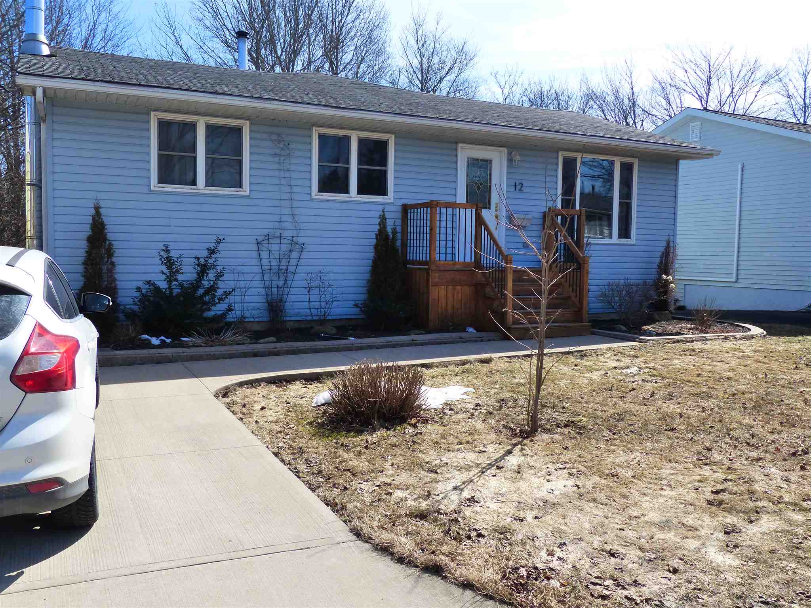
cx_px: 406
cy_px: 304
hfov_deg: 60.0
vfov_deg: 46.8
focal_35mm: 30
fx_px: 703
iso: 250
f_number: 4
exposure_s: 1/1000
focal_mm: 5.4
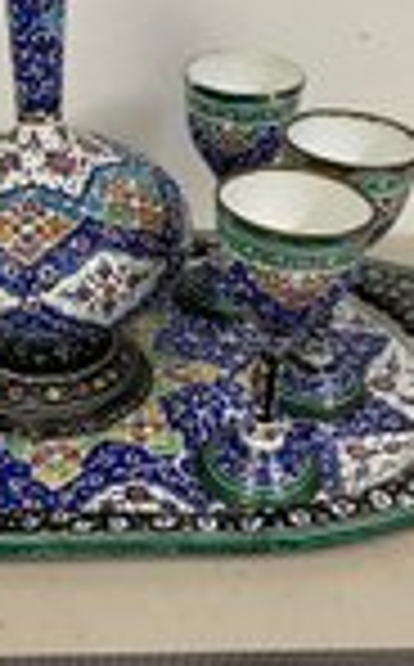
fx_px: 1160
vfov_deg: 31.9
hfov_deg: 20.1
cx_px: 128
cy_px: 241
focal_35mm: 64
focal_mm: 4.2
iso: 80
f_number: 1.6
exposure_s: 1/60
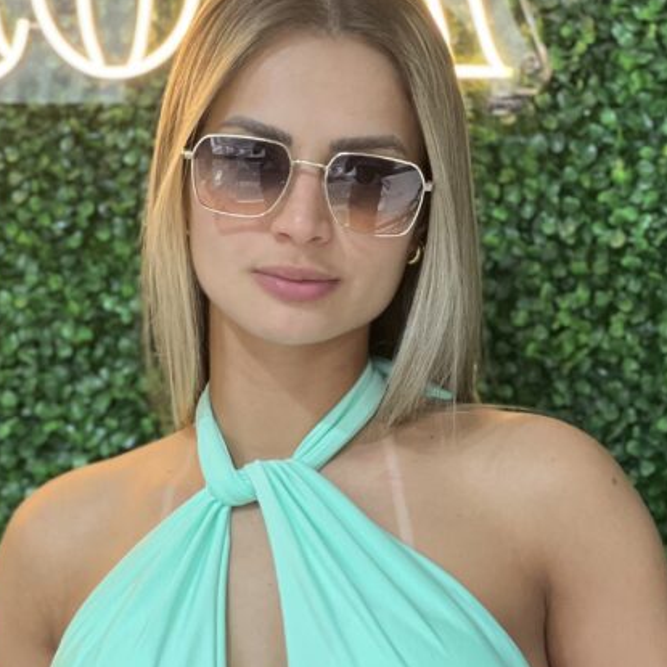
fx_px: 3335
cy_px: 613
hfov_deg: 11.4
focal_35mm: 153
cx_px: 312
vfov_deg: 11.3
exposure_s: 1/120
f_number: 2.8
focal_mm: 9
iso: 200
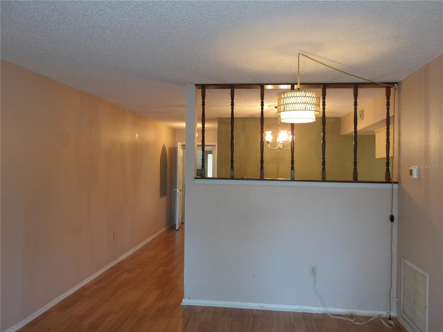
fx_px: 346
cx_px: 222
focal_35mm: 27
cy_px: 166
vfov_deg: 51.4
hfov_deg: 65.3
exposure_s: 1/21
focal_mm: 4.9
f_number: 3
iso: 200
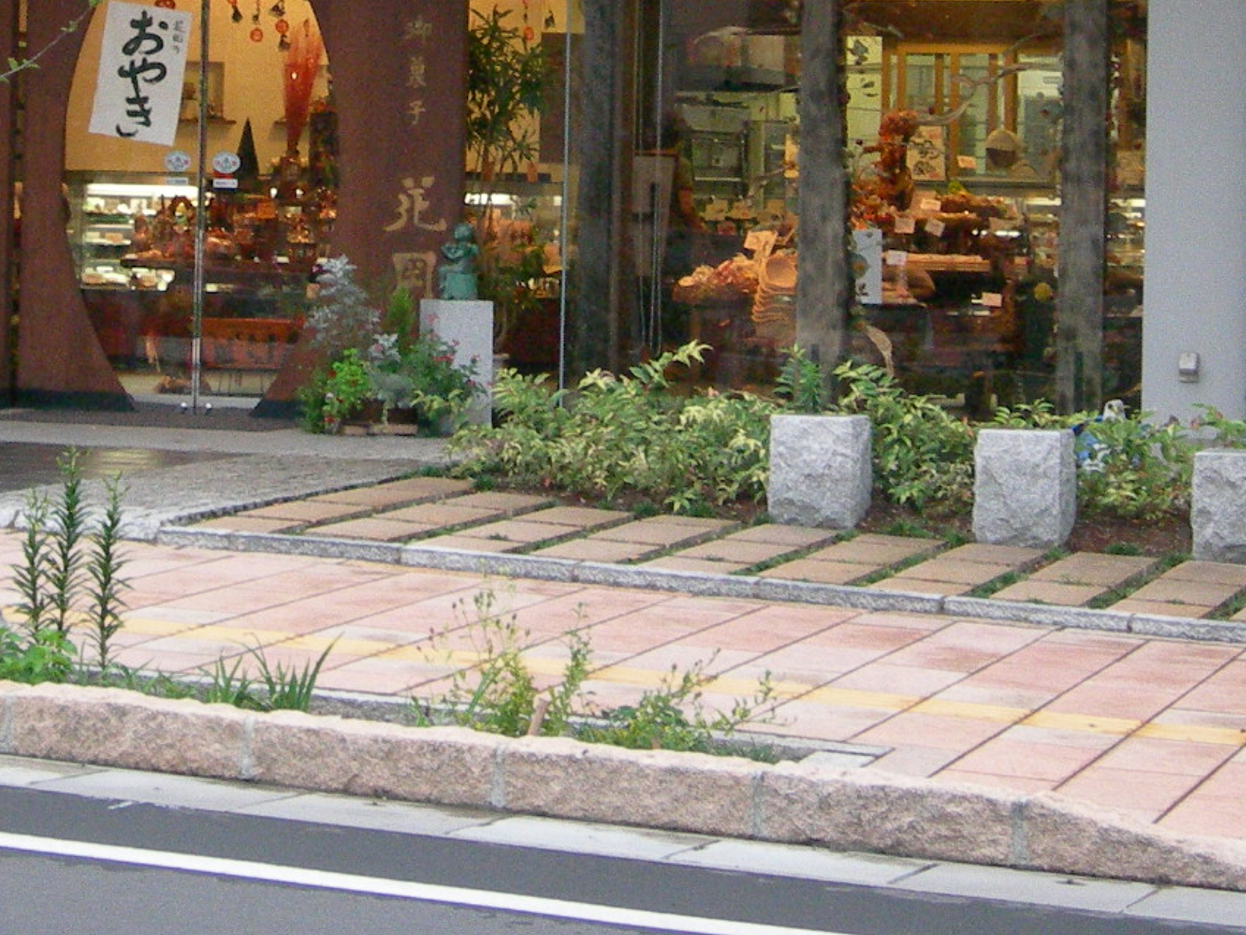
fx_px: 4428
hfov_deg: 16.0
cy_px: -189
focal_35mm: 123
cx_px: 358
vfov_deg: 11.8
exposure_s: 1/93
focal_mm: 10.6
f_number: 3.2
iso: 400
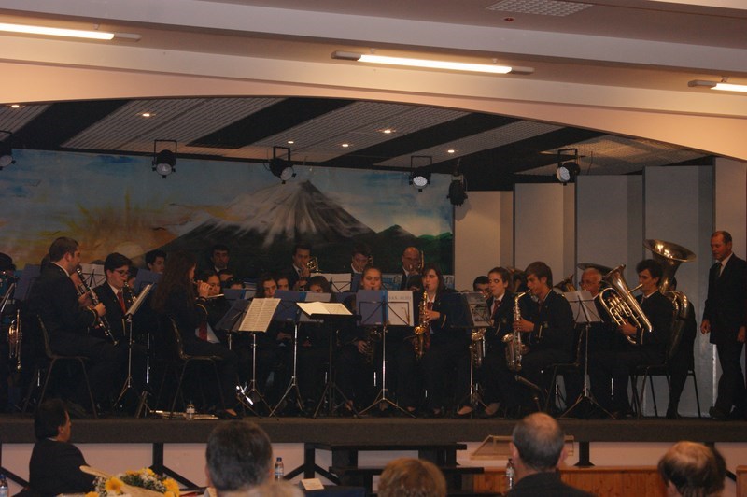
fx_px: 1710
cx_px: 374
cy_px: 248
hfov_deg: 24.6
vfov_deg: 16.5
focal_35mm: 82
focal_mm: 55
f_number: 5.6
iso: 400
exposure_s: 1/80
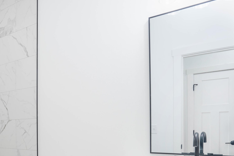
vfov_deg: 40.0
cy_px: 117
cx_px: 77
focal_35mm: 32
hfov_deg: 57.3
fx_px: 208
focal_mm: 16
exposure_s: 1/125
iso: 400
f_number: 9
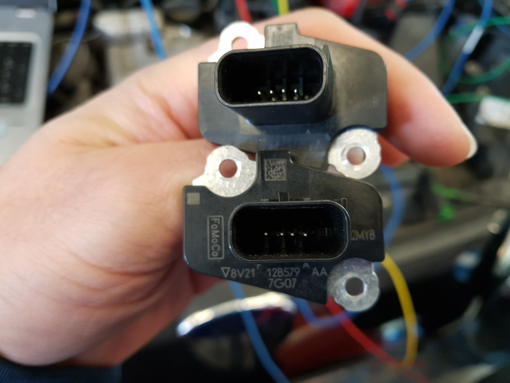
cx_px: 255
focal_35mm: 26
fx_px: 383
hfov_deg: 67.3
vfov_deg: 53.1
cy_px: 192
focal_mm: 4.2
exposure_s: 1/33
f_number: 1.7
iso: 160
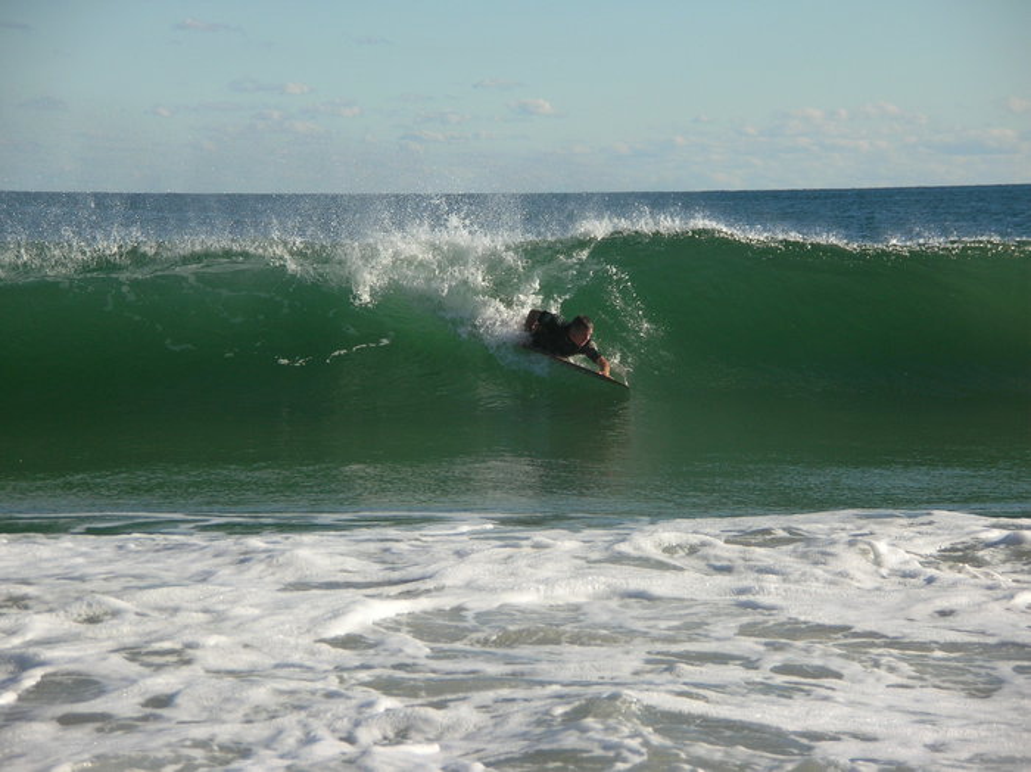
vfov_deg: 9.0
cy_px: 386
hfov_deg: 12.0
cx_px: 516
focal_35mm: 165
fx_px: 4911
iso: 50
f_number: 3.8
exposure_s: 1/947
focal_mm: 27.3
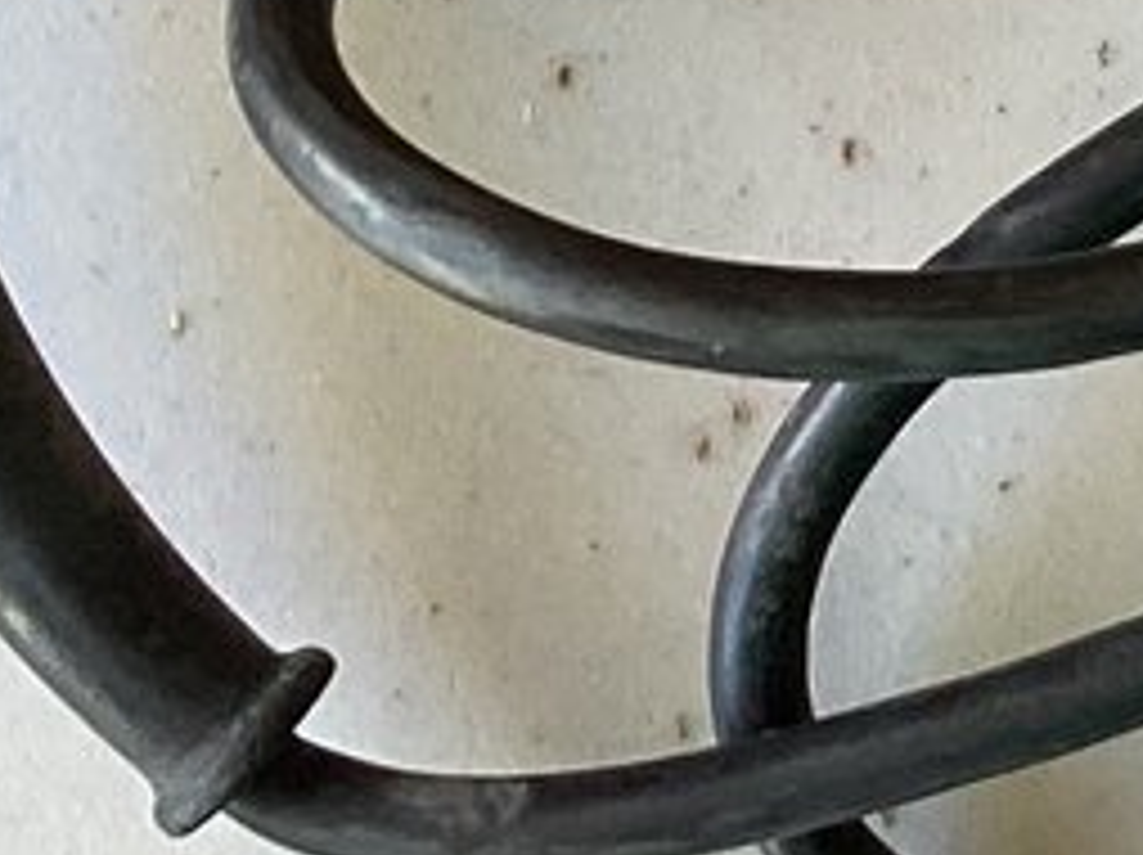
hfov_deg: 10.3
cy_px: -826
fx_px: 6103
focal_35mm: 185
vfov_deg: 7.7
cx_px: 1717
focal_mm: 3.3
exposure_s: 1/120
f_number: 2.4
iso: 64
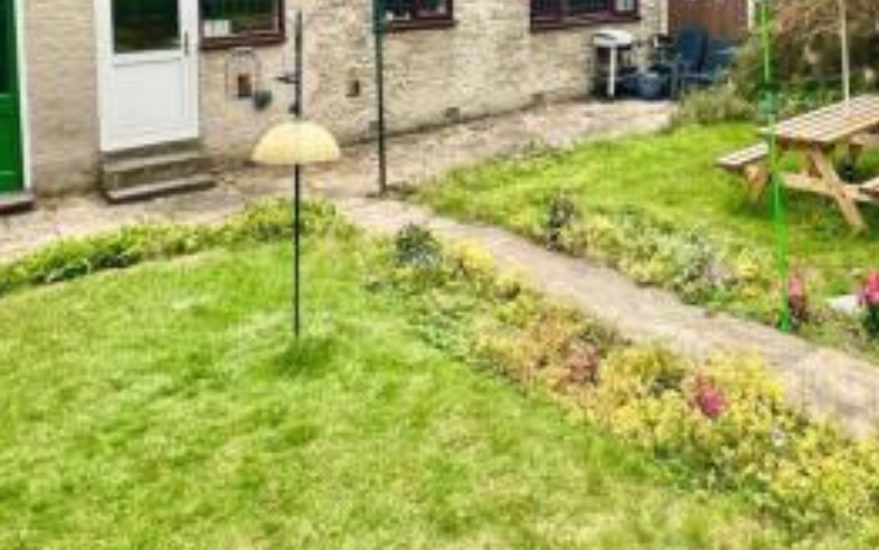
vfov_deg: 34.6
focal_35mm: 33
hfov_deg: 57.3
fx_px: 791
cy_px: -8
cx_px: 559
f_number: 2.2
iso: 40
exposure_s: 1/250
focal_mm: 2.22
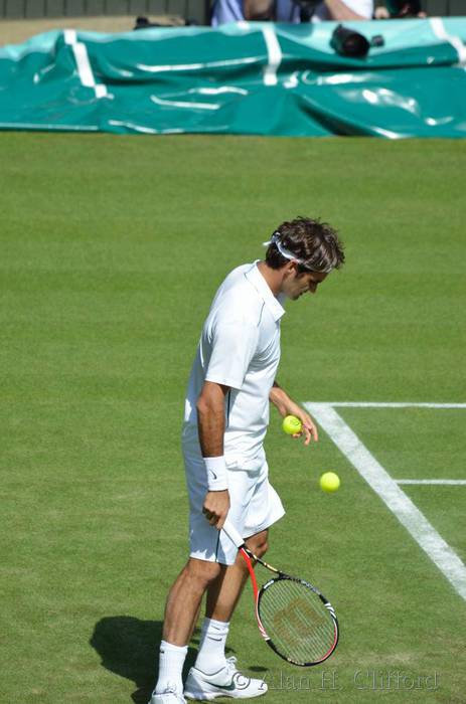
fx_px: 11713
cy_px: 352
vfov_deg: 3.4
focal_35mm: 600
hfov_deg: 2.3
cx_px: 233
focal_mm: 400
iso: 100
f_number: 5.6
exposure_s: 1/500
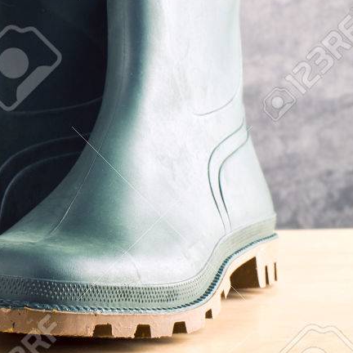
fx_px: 1477
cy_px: 35
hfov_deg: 13.1
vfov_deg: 13.5
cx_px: -138
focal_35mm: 128
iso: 50
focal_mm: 50
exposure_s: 1/60
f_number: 11
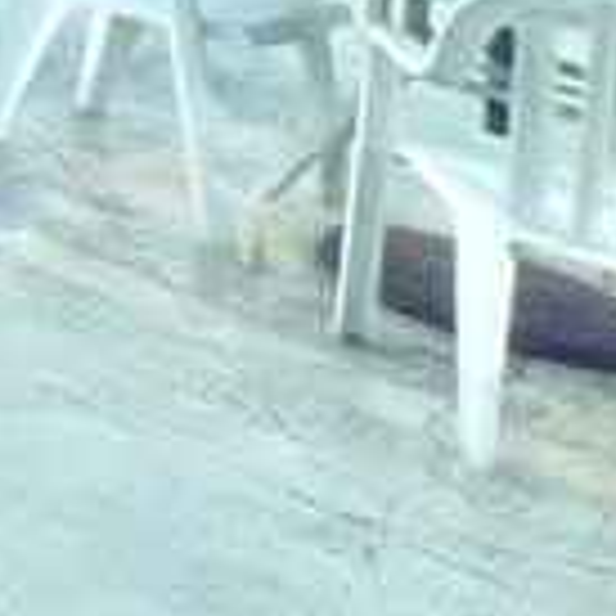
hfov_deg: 9.3
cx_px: -1592
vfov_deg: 14.9
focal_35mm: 86
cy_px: -746
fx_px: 1731
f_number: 1.8
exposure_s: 1/2801
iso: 32
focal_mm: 1.57
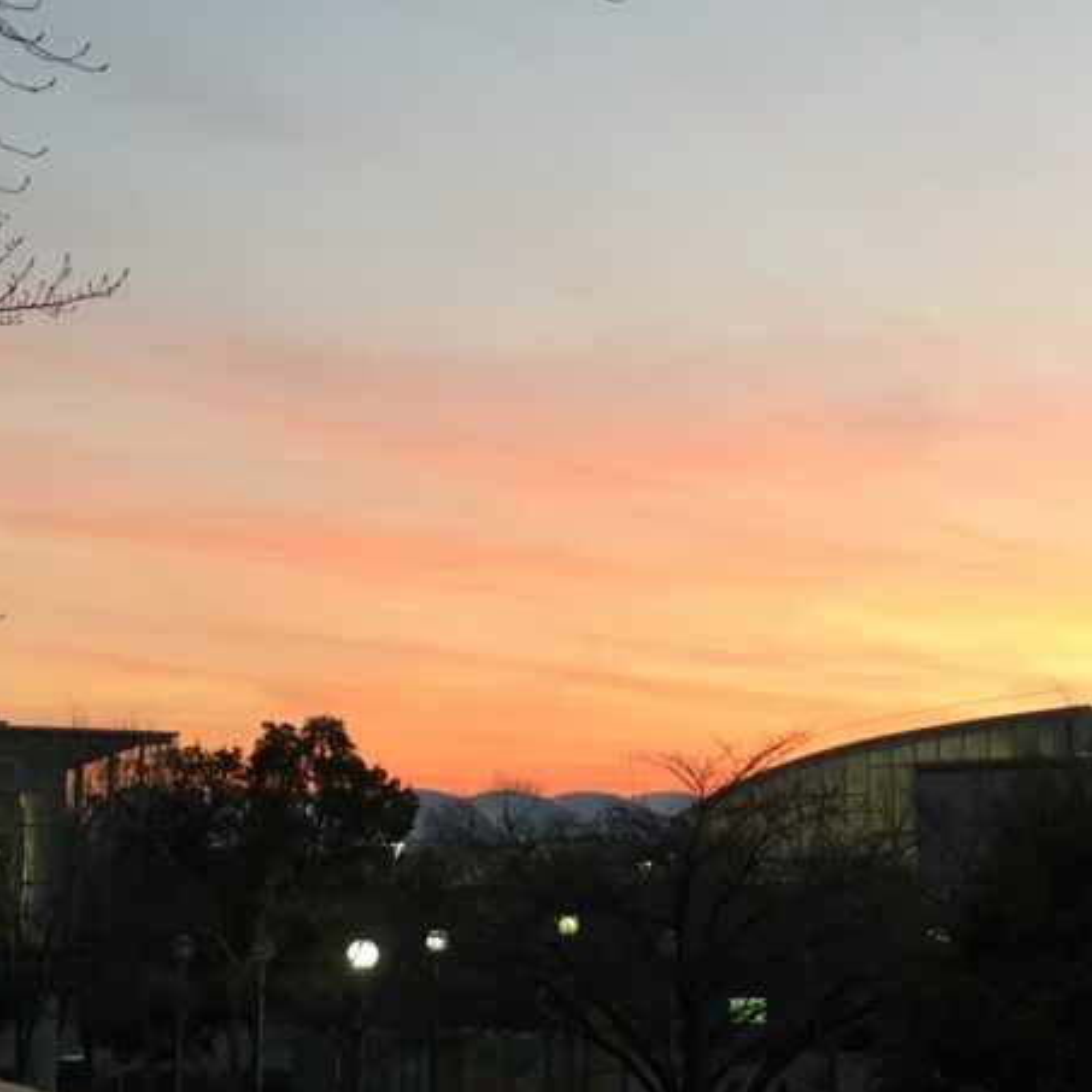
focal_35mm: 58
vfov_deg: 29.5
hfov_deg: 29.4
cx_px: 709
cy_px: 576
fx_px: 2070
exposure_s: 1/30
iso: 32
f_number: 2.2
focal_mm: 4.15
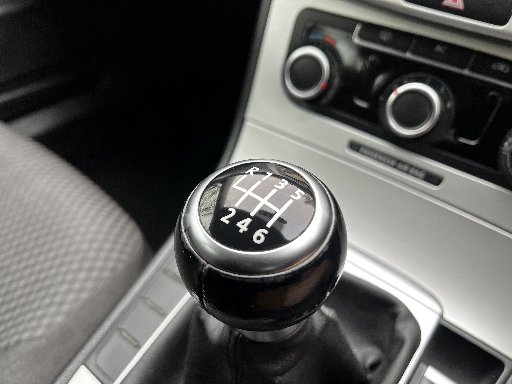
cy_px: 192
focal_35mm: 26
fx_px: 385
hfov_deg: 67.3
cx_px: 256
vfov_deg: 53.1
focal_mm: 5.1
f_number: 1.6
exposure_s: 1/121
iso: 100
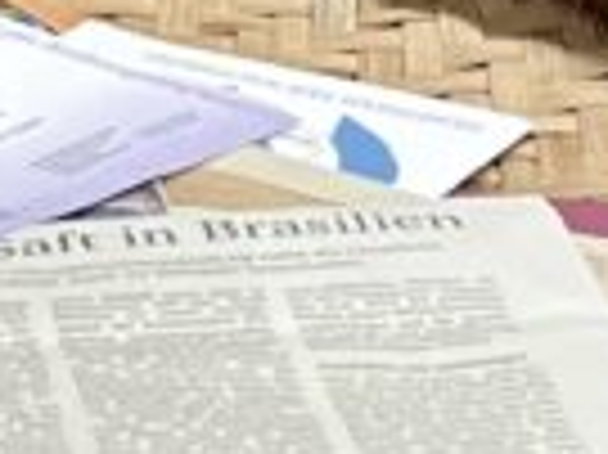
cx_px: -243
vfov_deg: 6.7
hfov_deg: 9.4
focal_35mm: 205
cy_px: -818
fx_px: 3597
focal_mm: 5.1
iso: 100
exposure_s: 1/50
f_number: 1.6
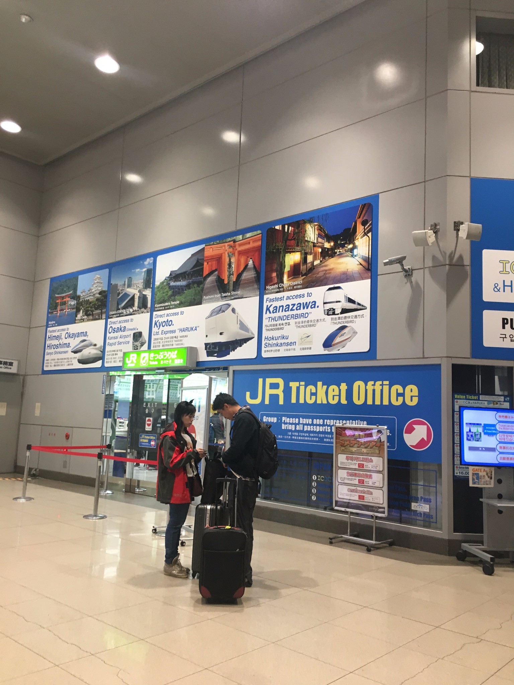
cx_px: 257
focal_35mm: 29
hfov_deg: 48.2
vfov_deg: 61.7
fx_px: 574
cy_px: 342
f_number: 2.2
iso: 80
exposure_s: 1/30
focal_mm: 4.15
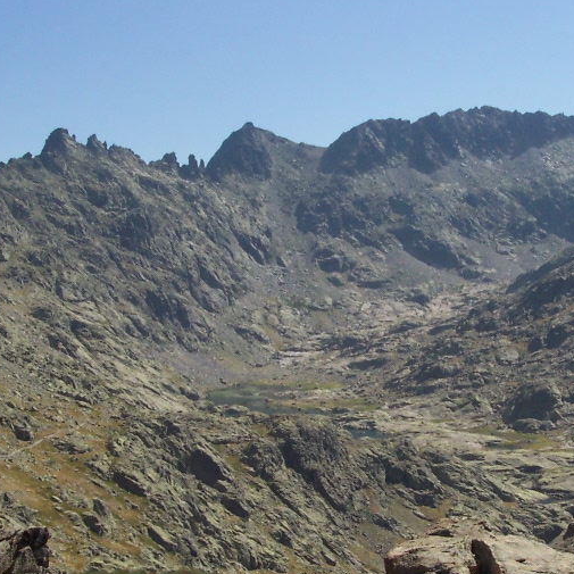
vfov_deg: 25.0
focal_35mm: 69
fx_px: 1294
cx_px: 365
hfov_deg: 24.9
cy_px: 278
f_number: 4.8
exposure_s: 1/1000
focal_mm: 8
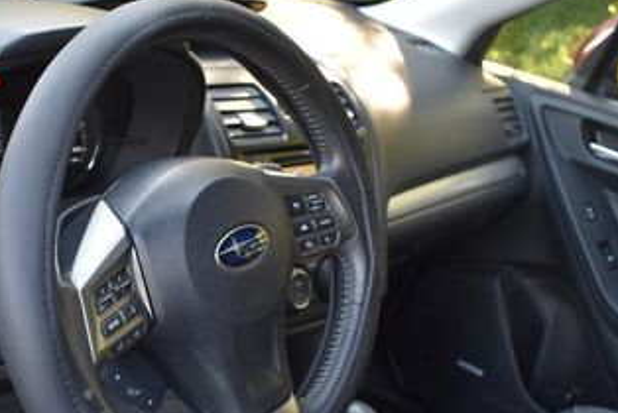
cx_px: 183
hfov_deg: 35.7
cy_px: 282
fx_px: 945
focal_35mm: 55
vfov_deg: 24.5
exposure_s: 1/160
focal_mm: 18
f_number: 3.5
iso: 800
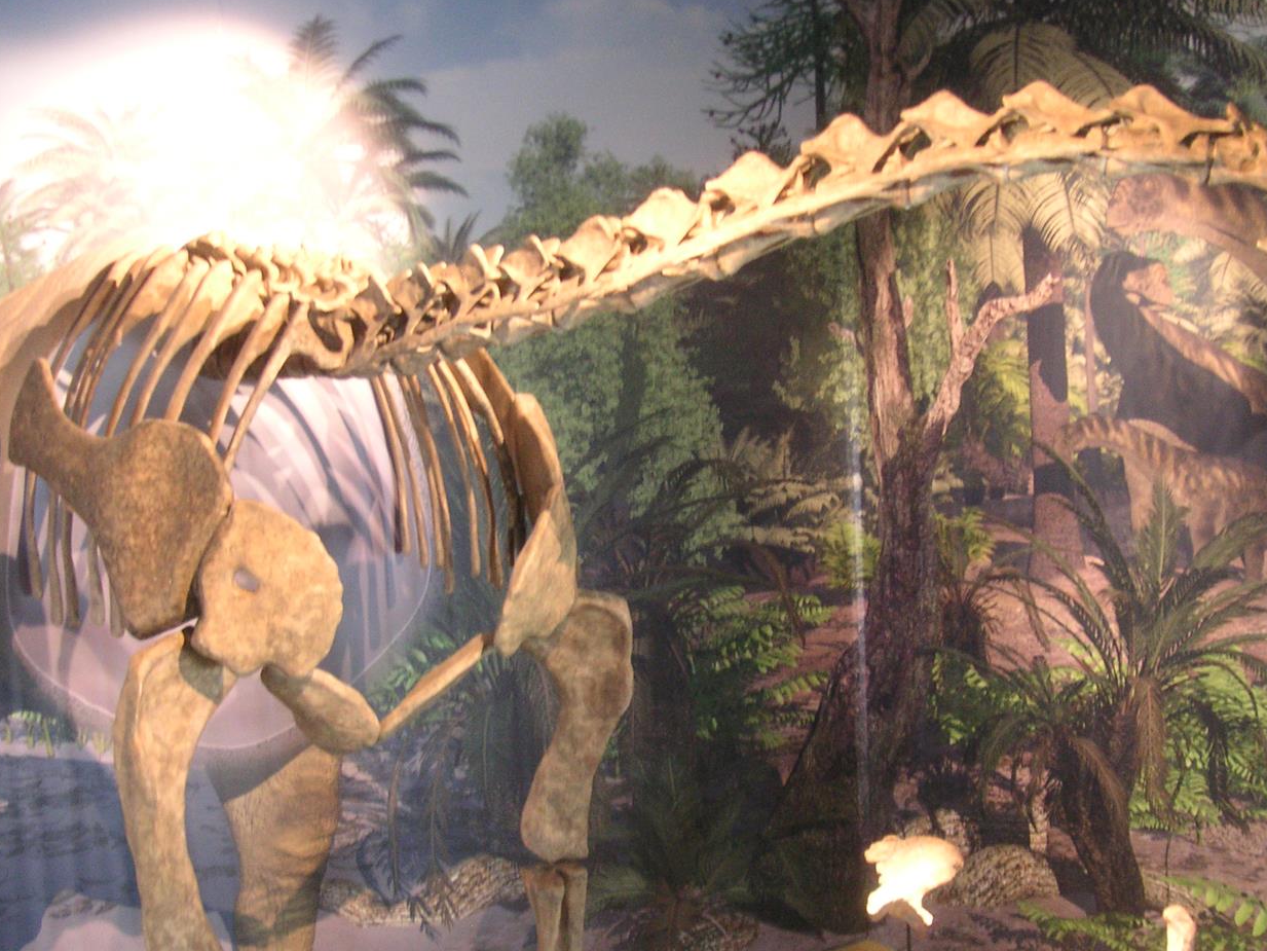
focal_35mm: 48
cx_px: 683
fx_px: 1757
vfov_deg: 30.1
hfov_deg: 39.6
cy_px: 614
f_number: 2.8
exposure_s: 1/4
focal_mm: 6.1
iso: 100
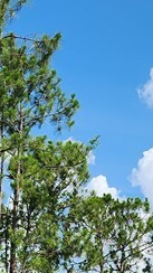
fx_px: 758
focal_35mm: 105
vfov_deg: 20.1
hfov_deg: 11.5
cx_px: 55
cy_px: 235
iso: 20
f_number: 1.8
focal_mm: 5.4
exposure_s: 1/1756
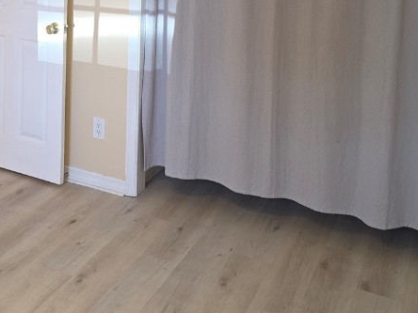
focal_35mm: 53
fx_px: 640
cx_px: 101
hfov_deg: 35.3
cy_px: -25
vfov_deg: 25.6
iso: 80
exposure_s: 1/60
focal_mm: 6.3
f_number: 1.7
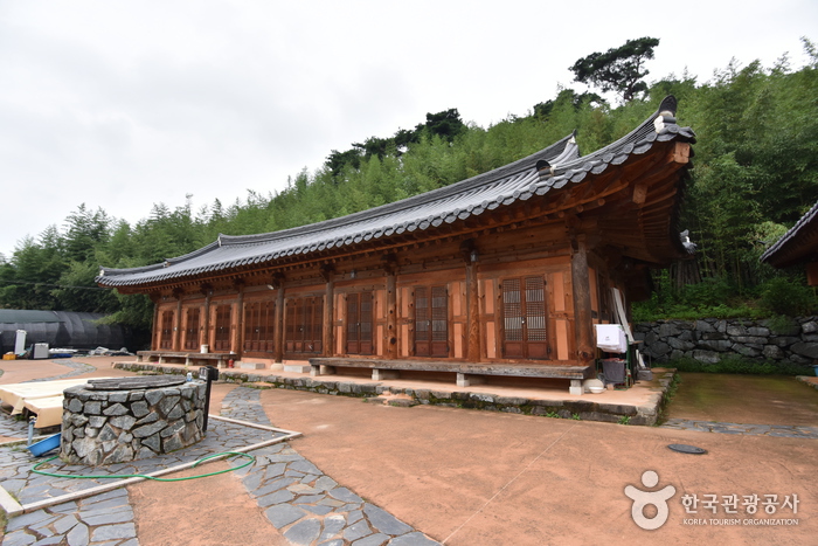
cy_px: 273
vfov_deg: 70.5
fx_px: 386
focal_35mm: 17
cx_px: 409
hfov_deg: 93.3
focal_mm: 17
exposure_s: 1/800
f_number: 8
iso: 400
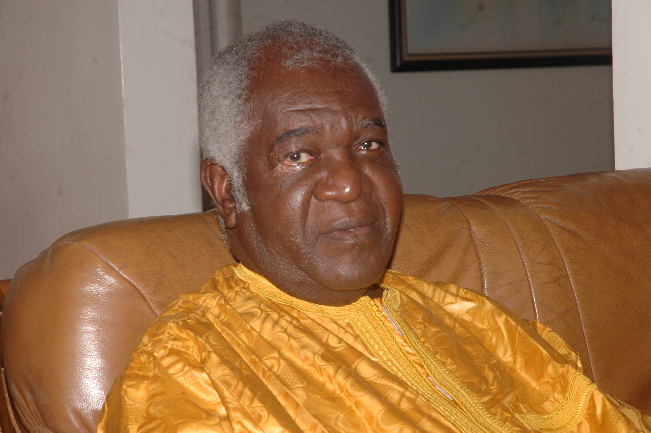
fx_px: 1897
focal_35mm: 105
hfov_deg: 19.5
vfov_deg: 13.0
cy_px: 216
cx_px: 326
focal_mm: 70
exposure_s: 1/60
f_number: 10
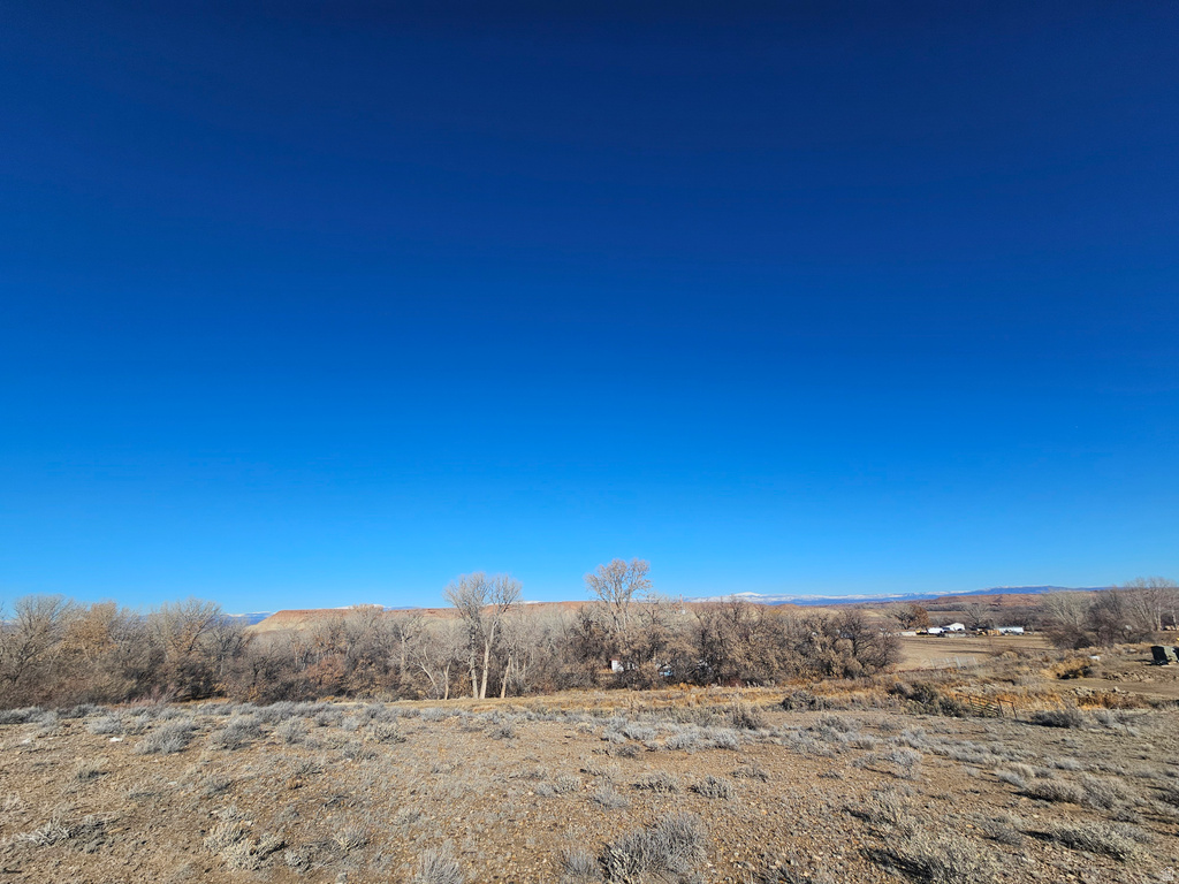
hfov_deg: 106.2
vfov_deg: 89.9
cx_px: 590
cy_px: 442
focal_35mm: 13
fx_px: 443
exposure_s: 1/3009
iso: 50
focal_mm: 2.2
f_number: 2.2
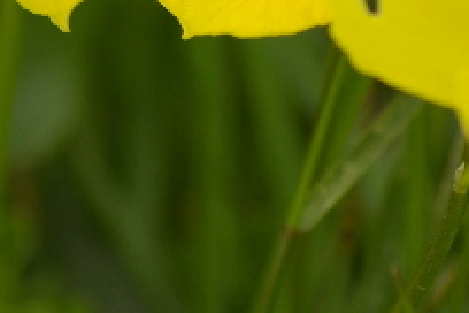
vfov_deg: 1.4
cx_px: 315
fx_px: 12962
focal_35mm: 995
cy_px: -191
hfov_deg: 2.1
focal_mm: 180
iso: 200
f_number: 6.7
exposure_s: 1/350
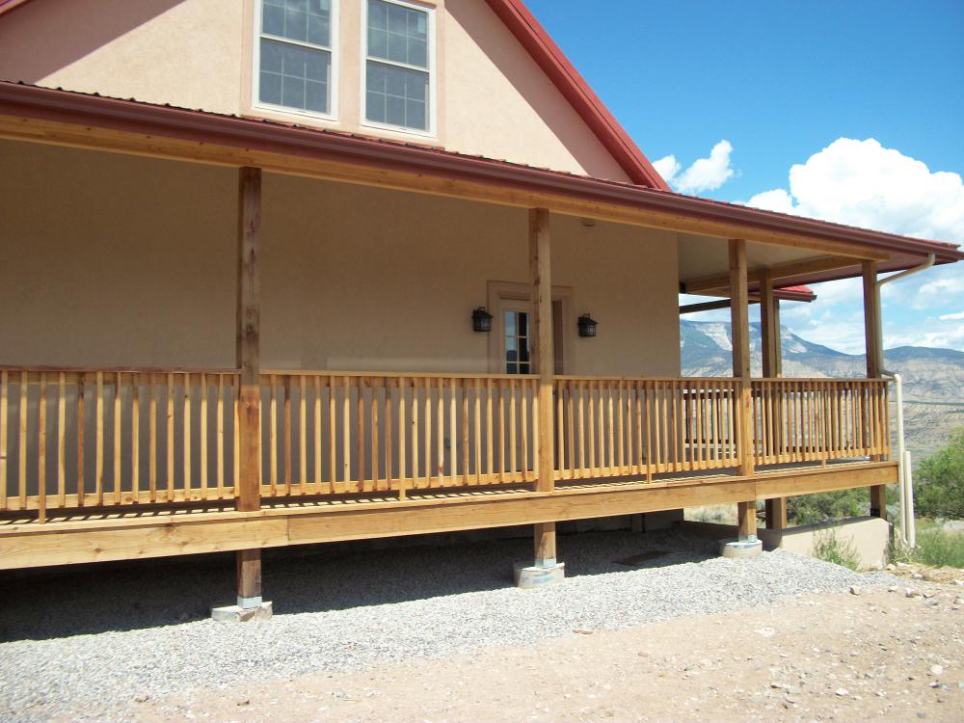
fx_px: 891
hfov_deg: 56.8
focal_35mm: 32
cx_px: 482
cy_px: 362
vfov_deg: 44.2
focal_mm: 5.7
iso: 80
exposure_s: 1/125
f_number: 8.8
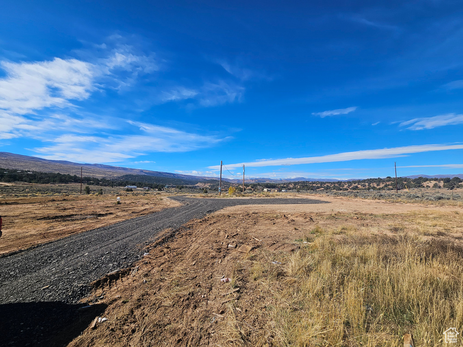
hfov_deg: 106.2
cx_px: 232
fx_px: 174
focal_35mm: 13
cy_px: 174
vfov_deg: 89.9
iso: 50
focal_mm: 2.2
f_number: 2.2
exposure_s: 1/2752
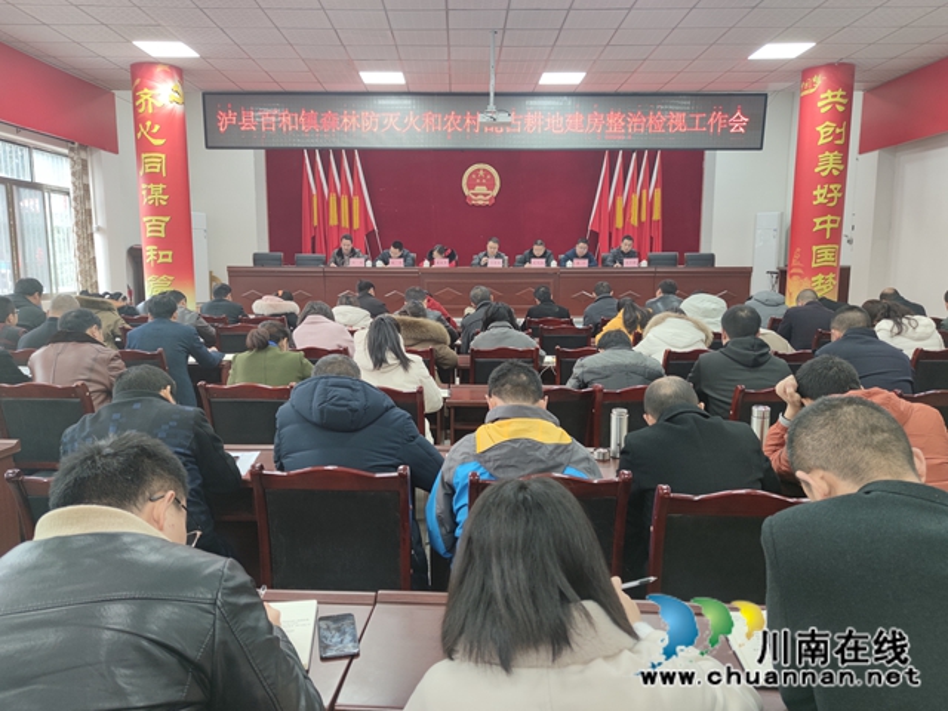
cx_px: 474
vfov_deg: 56.8
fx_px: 657
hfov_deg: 71.6
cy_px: 356
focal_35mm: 24
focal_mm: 6.72
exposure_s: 1/50
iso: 159
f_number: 1.69
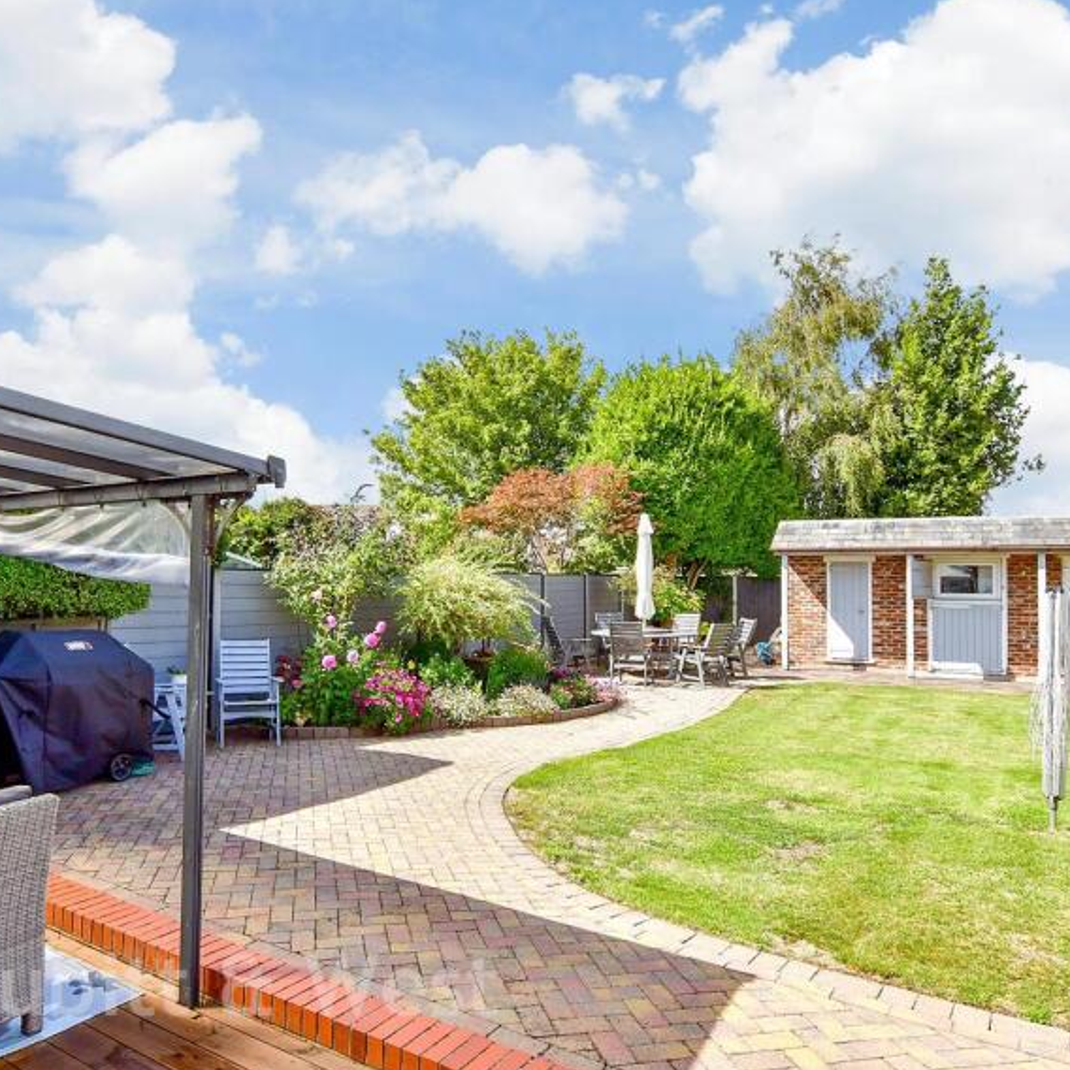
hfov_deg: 67.1
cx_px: 486
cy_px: 545
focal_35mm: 23
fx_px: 804
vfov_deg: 67.3
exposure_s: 1/400
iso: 320
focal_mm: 10
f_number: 8
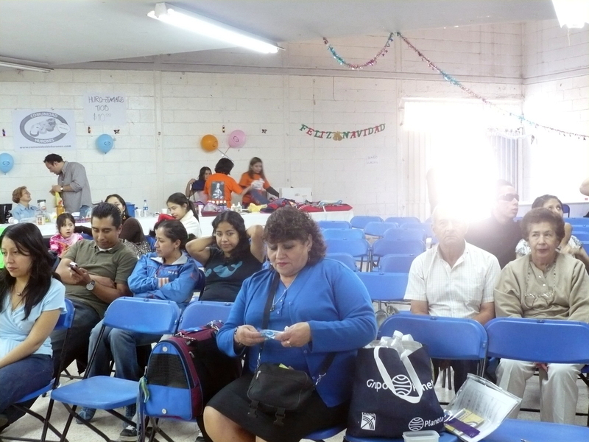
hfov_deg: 42.1
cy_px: 221
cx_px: 294
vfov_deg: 32.2
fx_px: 766
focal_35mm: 45
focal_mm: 7.5
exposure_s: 1/10
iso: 400
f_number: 3.2
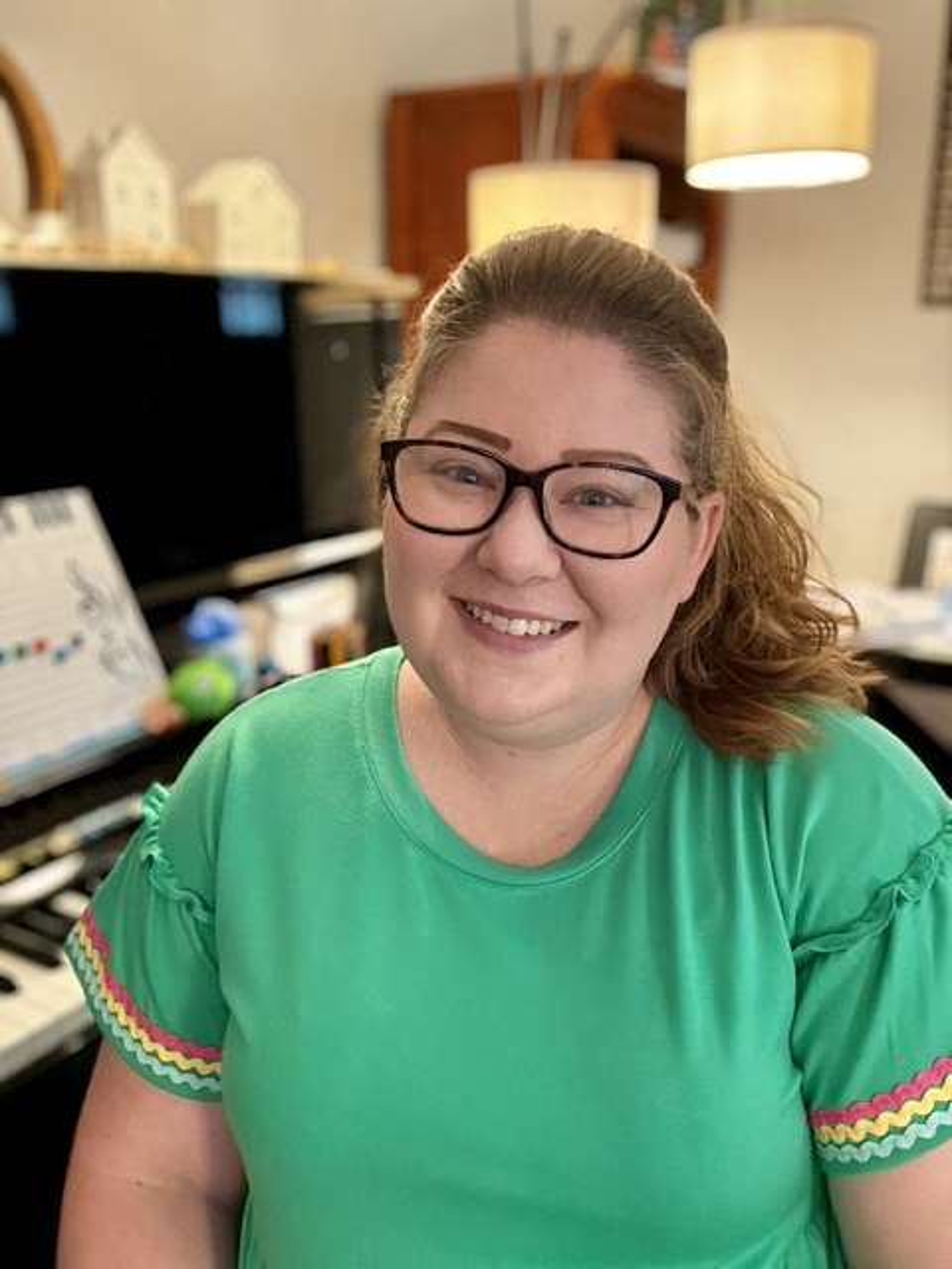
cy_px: 634
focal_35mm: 30
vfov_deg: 60.0
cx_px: 476
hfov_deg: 46.8
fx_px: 1100
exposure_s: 1/30
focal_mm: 2.69
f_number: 1.9
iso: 400
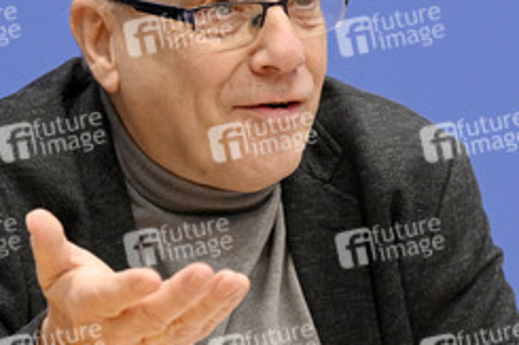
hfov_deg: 11.2
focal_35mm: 184
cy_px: 85
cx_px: 207
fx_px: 2651
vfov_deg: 7.4
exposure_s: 1/400
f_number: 6.3
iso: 5000
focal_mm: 100
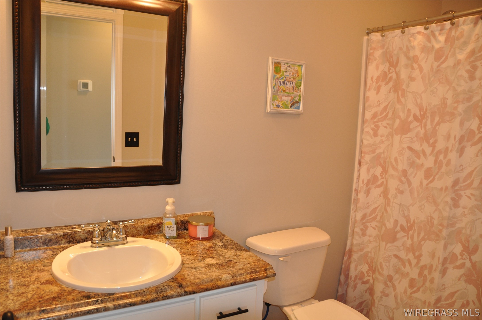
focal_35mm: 27
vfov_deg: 47.8
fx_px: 361
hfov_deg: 67.4
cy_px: 160
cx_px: 241
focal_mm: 18
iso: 800
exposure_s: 1/80
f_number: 3.5
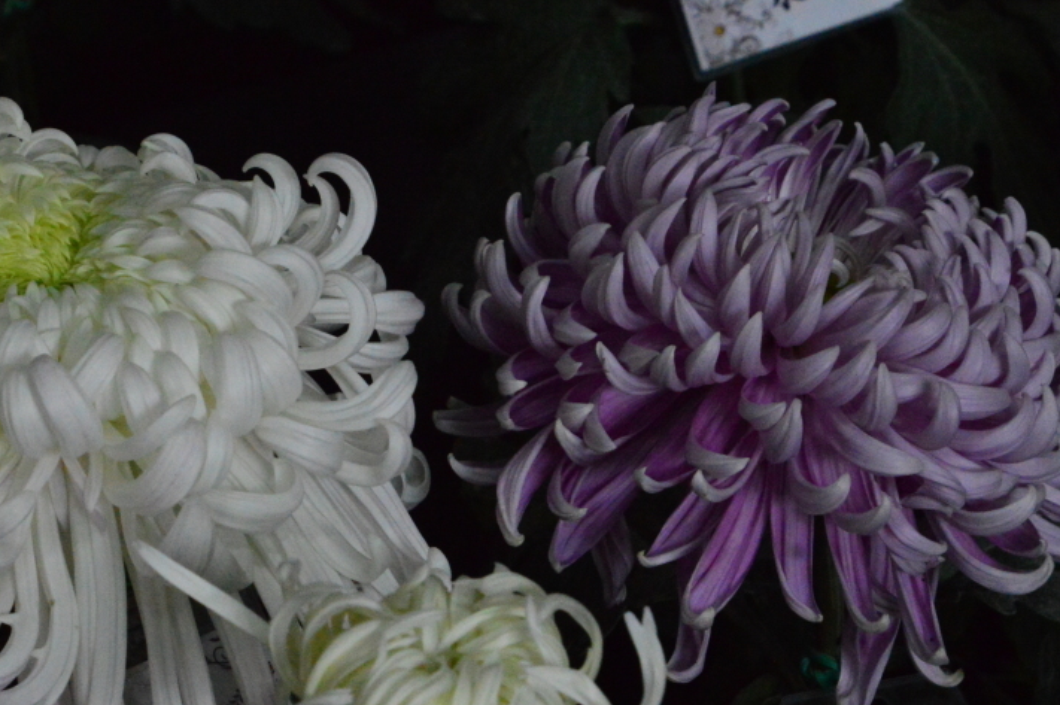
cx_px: 386
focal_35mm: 184
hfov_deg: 11.2
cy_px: 454
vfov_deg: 7.5
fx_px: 5406
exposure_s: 1/100
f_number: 13
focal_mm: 85
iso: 6400
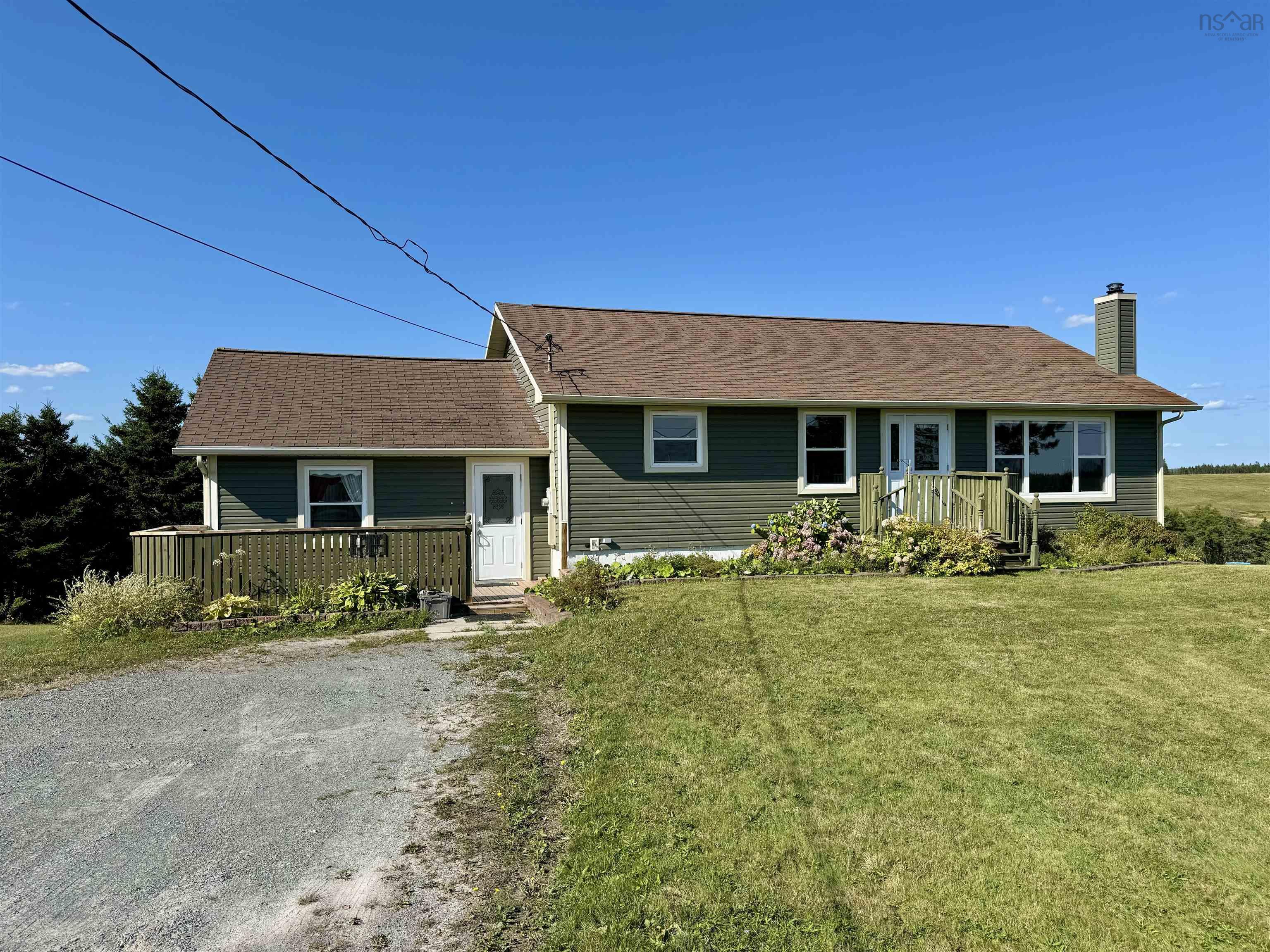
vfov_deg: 56.8
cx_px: 635
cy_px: 476
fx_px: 881
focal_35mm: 24
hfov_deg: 71.6
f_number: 1.78
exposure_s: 1/4608
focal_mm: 6.76
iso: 80
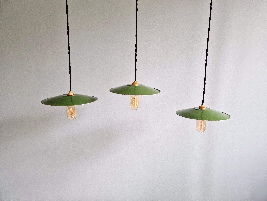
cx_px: 134
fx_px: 177
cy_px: 100
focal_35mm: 23
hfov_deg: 73.9
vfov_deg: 58.9
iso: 400
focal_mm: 5.4
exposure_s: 1/100
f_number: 1.8
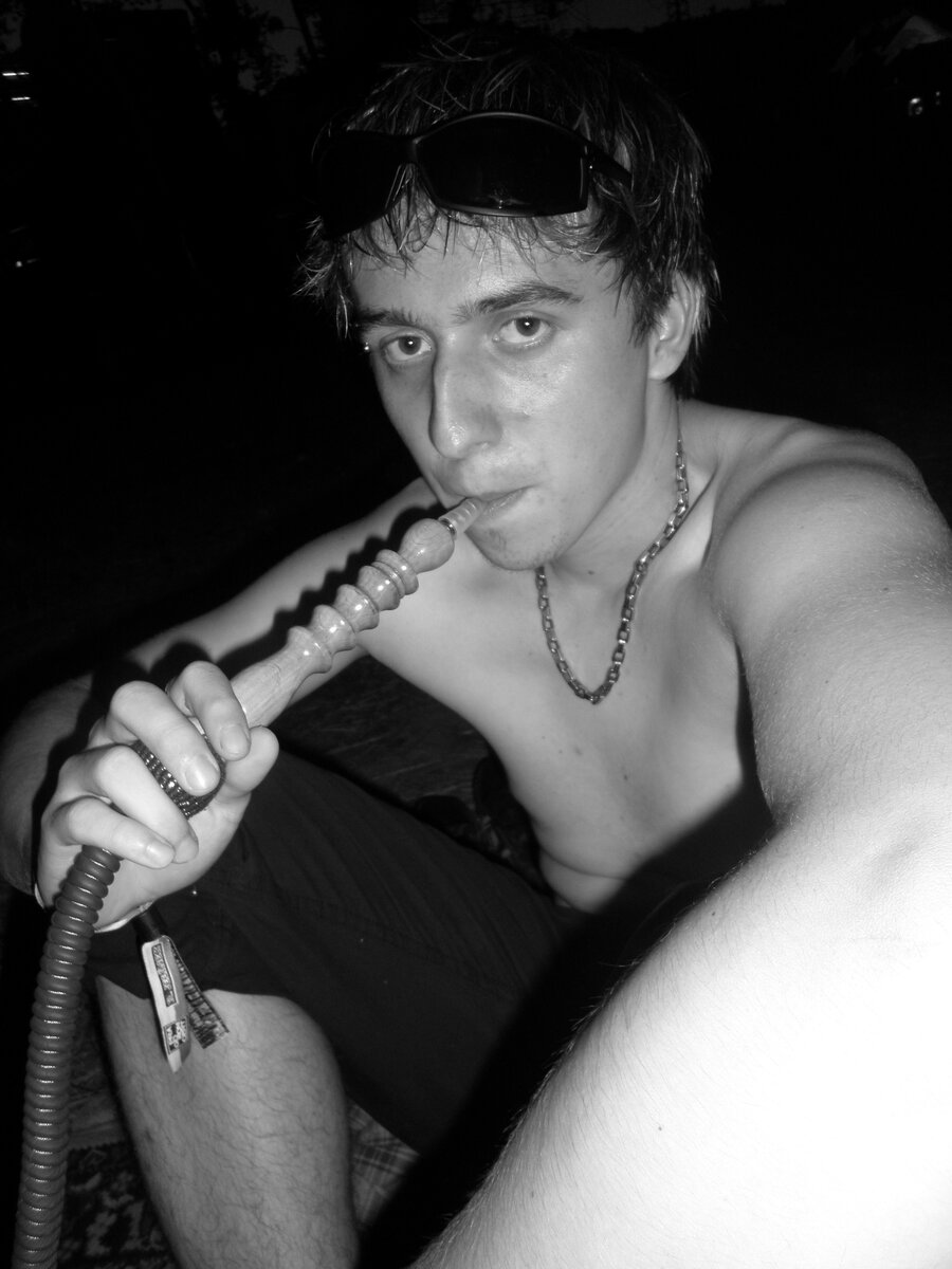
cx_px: 476
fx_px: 1027
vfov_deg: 63.4
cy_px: 634
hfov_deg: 49.7
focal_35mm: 28
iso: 80
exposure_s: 1/30
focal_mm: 5
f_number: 2.8
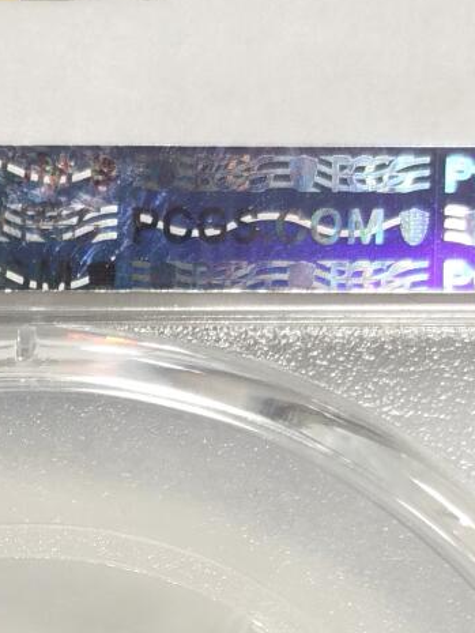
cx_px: 11
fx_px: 3822
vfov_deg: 9.4
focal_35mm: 209
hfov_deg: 7.1
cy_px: 682
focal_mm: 5.56
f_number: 16
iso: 100
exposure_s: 1/100
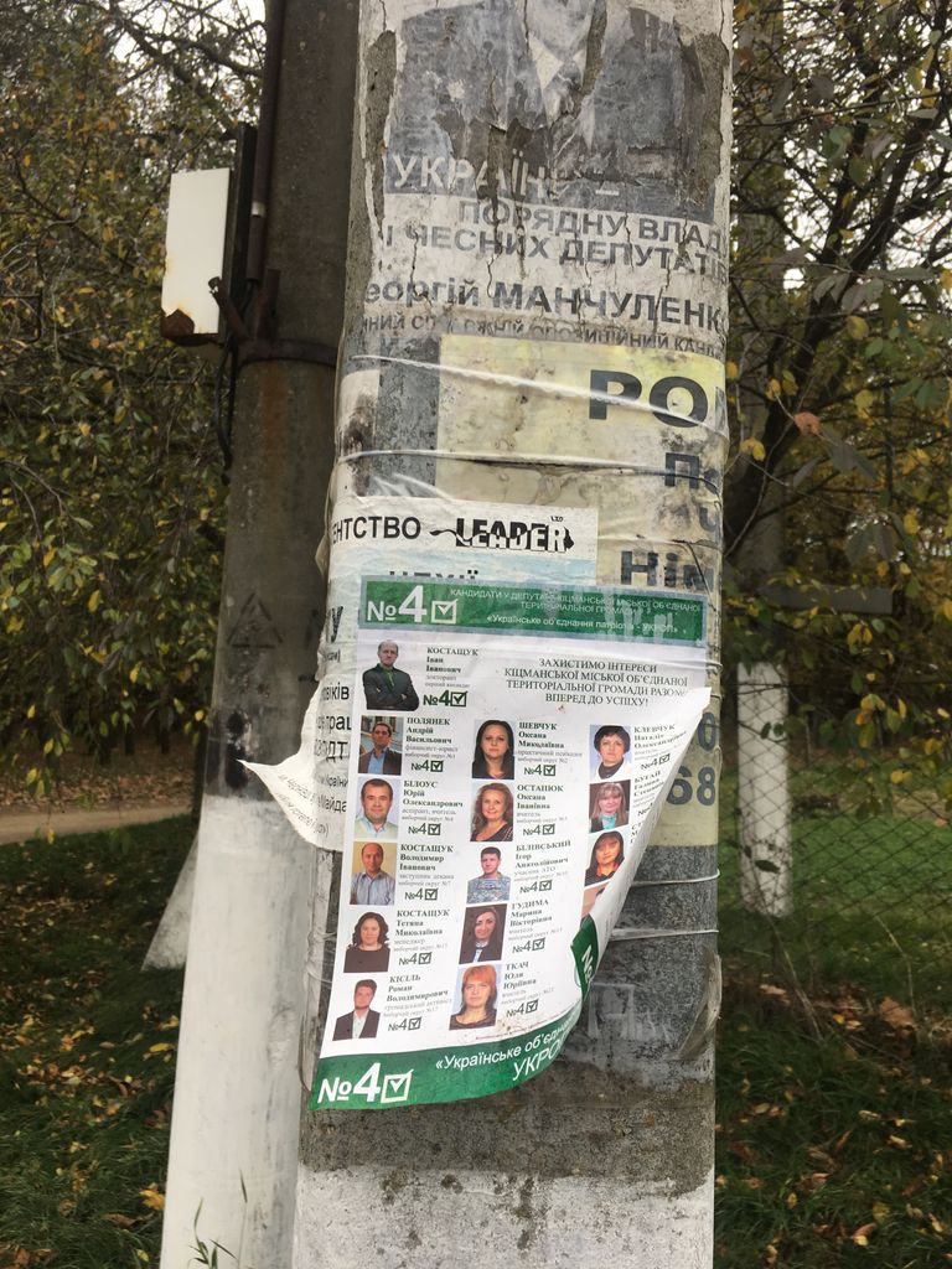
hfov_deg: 48.2
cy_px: 634
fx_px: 1063
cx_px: 476
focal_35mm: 29
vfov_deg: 61.7
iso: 25
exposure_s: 1/100
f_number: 2.2
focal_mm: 4.15
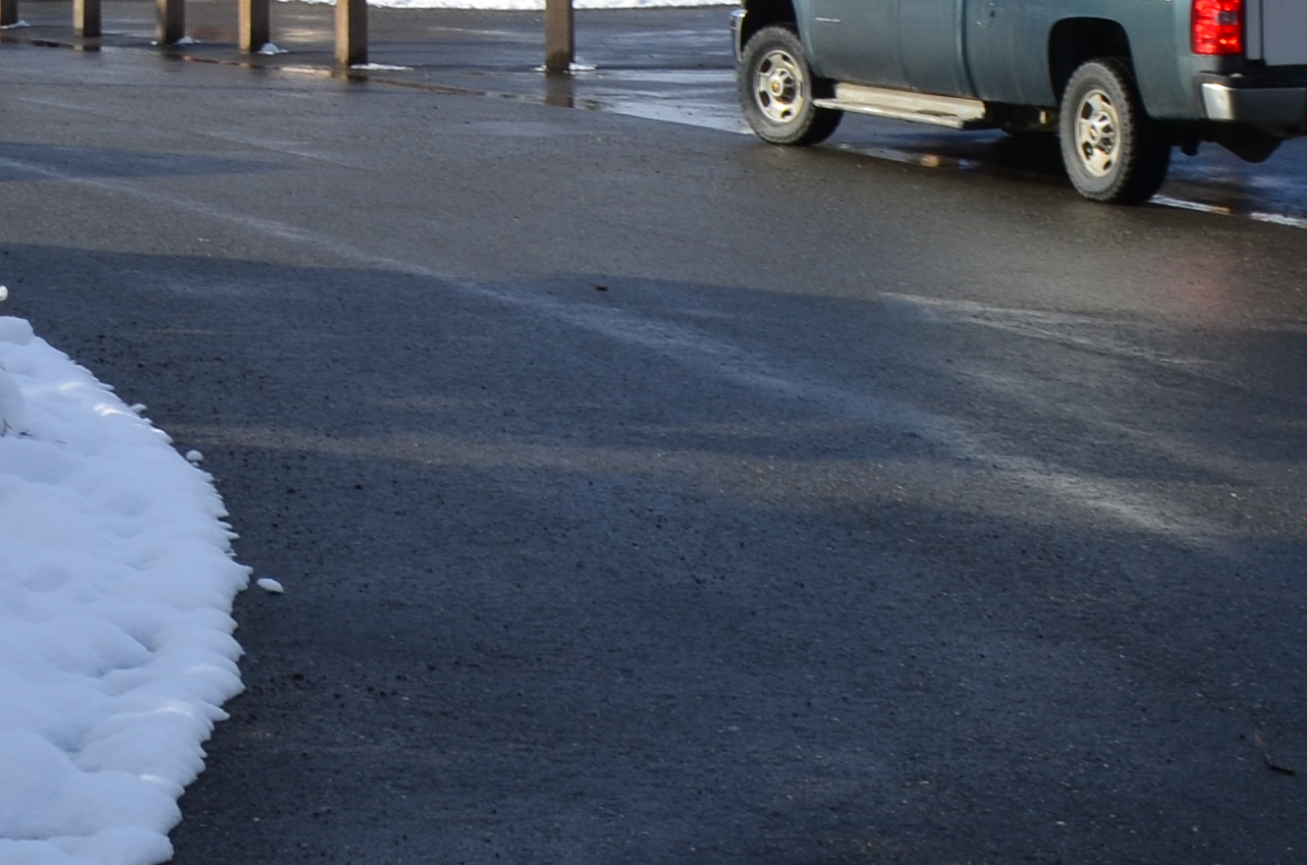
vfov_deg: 13.2
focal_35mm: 100
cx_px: -92
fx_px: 3622
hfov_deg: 19.7
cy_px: -243
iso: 100
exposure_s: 1/160
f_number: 11
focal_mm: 18
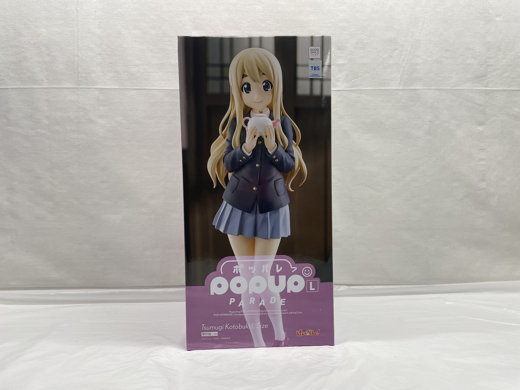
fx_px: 391
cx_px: 260
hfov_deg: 67.3
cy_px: 195
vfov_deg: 53.1
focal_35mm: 26
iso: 40
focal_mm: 4.2
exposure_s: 1/120
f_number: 1.6
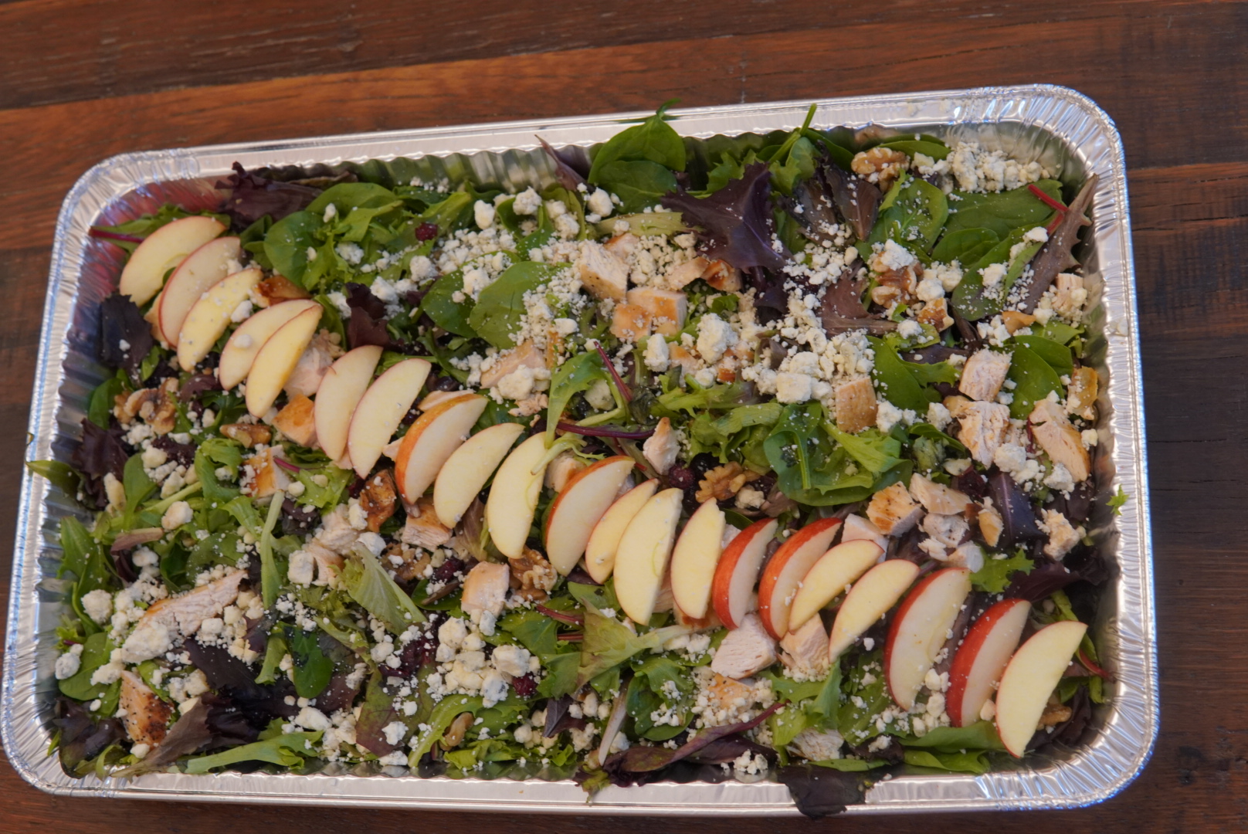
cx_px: 624
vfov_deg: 29.9
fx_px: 1561
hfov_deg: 43.6
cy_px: 417
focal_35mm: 45
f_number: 4
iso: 1250
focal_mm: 30
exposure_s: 1/160
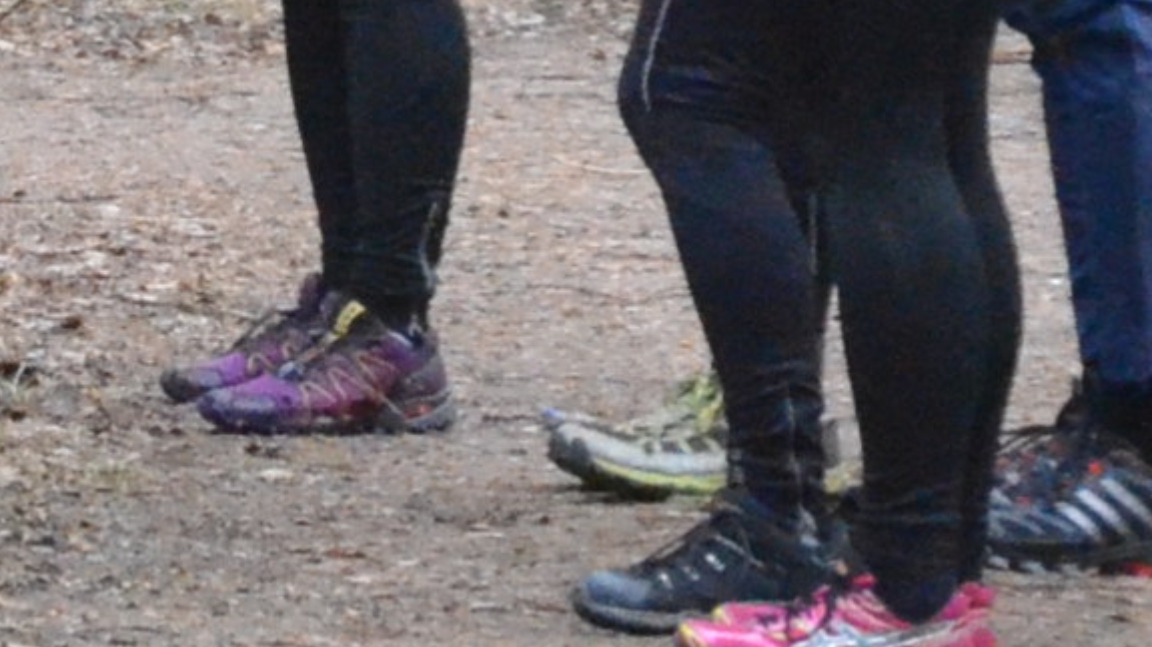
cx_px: -1182
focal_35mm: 1170
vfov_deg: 1.0
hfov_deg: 1.8
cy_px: -667
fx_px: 35728
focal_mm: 116
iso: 6400
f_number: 6.3
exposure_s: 1/1600
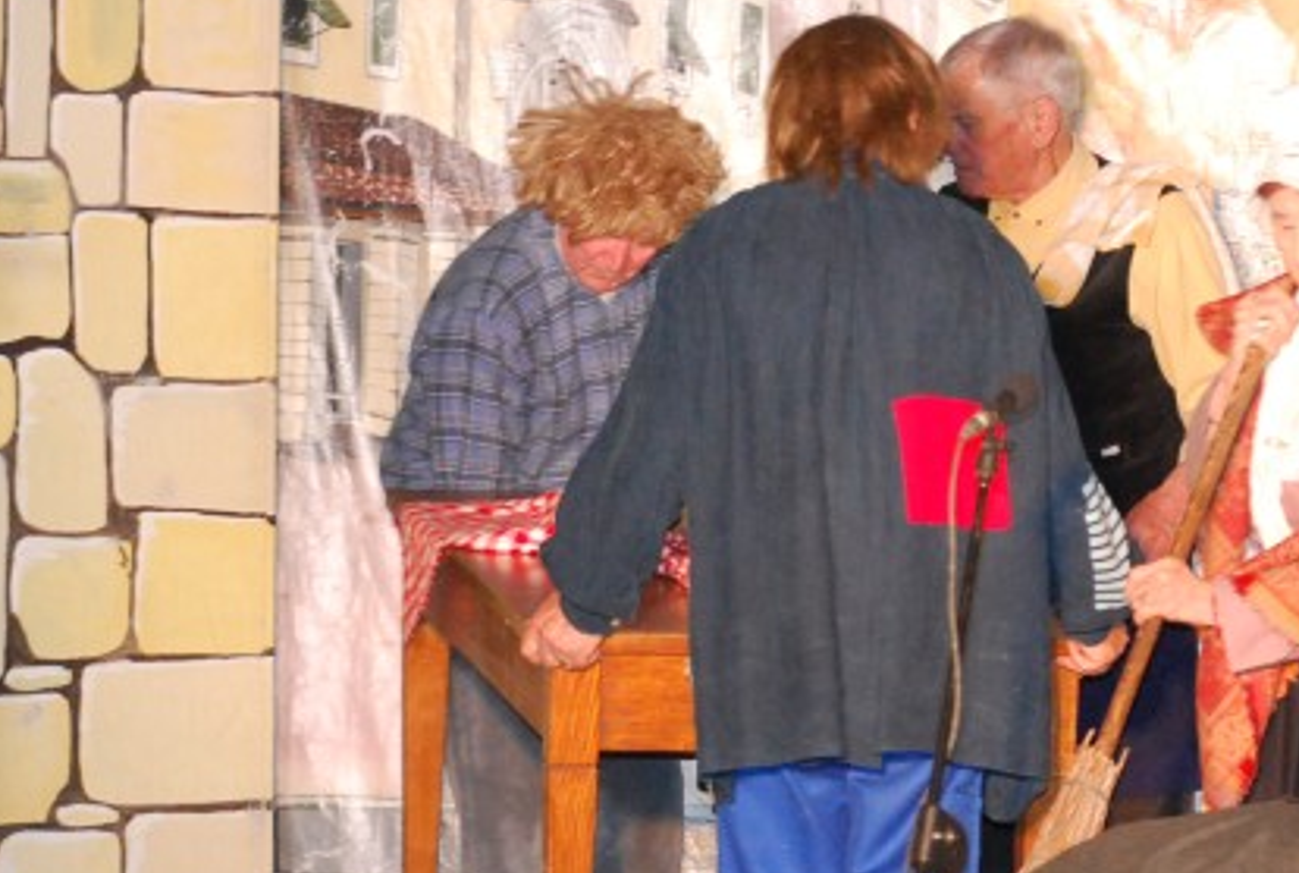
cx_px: 1078
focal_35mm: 210
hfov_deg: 9.7
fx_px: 7597
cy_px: 550
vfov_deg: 6.6
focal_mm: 65
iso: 1400
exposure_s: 1/60
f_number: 4.2
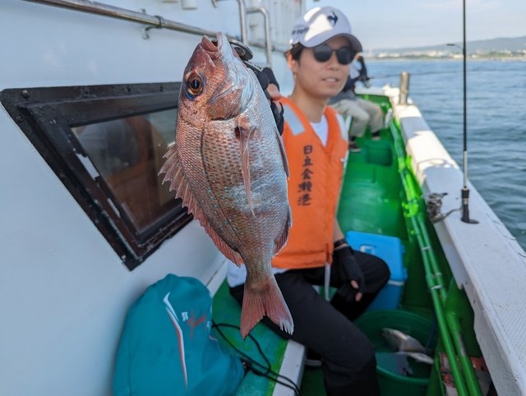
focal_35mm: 24
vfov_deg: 56.9
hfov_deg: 71.5
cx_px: 263
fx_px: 365
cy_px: 198
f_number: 1.85
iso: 51
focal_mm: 6.81
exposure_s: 1/1433
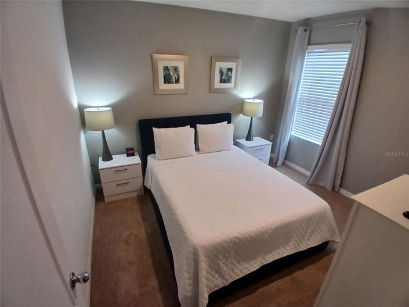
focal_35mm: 17
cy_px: 154
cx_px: 204
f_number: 2.2
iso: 125
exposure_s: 1/30
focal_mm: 1.4
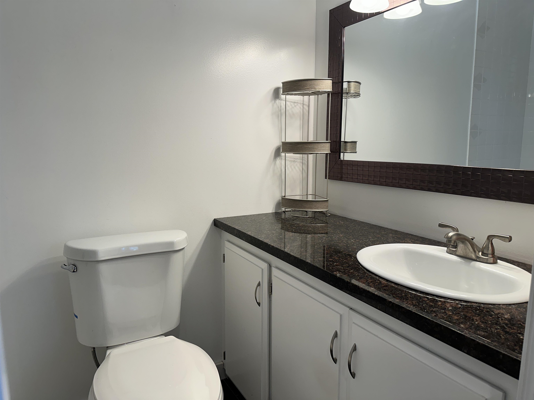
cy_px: 200
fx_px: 370
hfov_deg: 71.6
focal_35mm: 24
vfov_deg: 56.8
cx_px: 267
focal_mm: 6.86
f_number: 1.78
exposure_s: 1/120
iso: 80
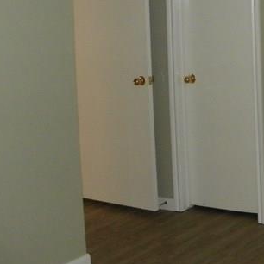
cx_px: 396
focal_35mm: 77
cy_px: -1
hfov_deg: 19.6
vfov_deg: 21.7
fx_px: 664
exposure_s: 1/125
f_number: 2.8
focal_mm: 4.6
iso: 200
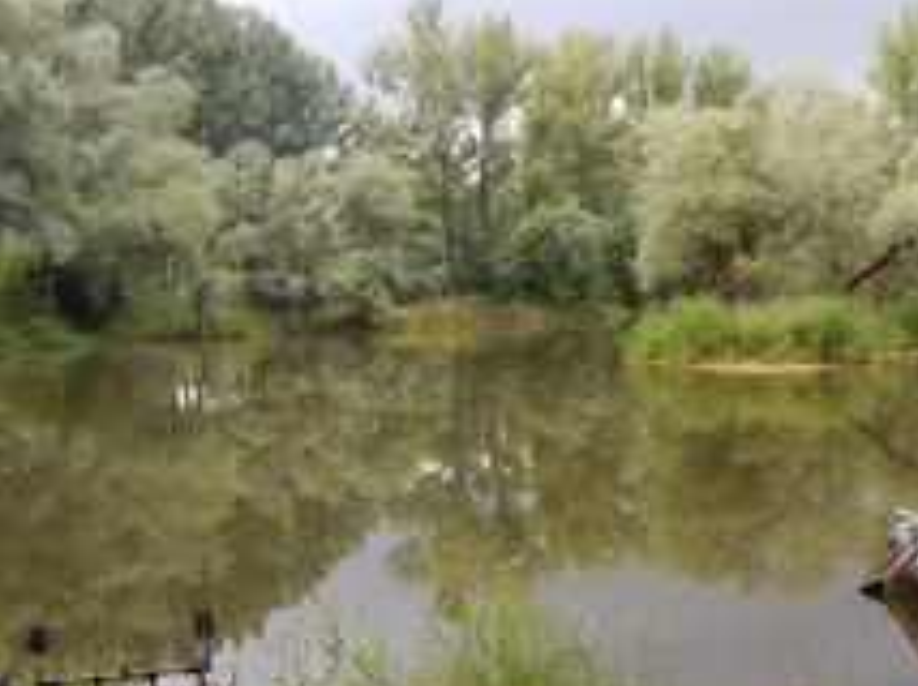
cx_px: 510
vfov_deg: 33.0
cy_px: 493
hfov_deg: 43.8
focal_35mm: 43
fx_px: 1139
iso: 125
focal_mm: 4
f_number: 3
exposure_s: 1/320
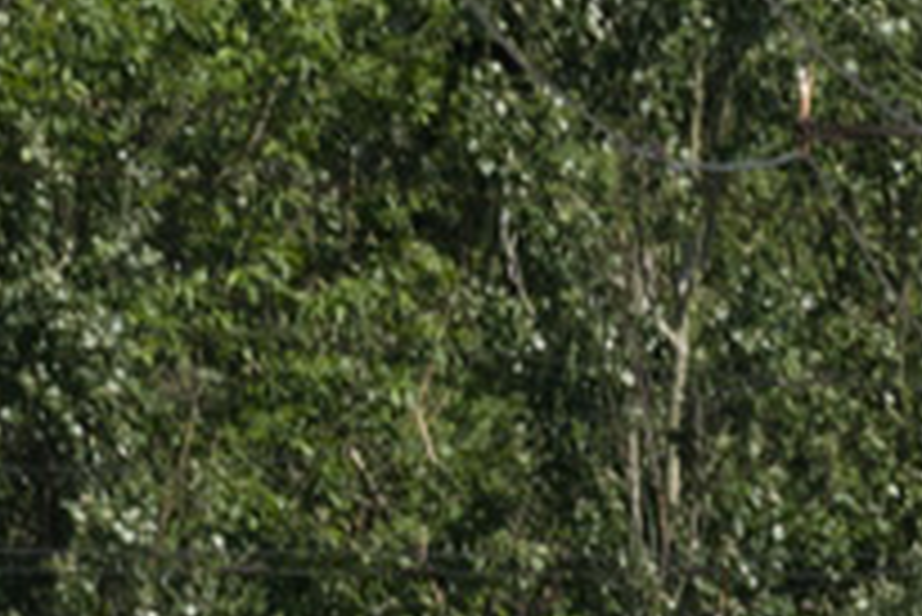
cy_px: 710
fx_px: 31446
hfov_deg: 1.7
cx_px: 1291
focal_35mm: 1227
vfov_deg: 1.1
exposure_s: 1/500
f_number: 9
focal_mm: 140
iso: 200
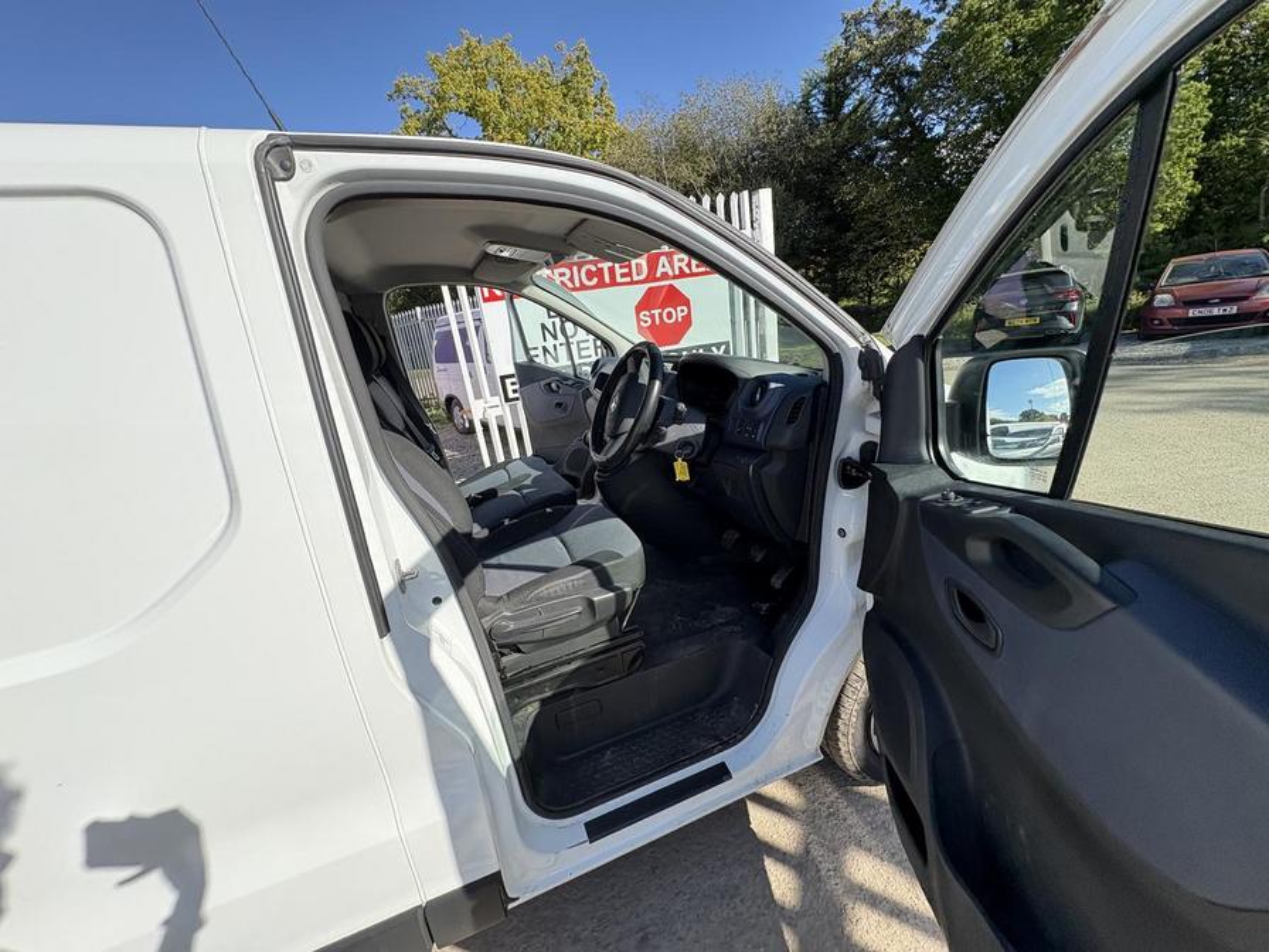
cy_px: 476
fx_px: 513
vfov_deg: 85.7
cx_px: 634
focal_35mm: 14
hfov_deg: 102.1
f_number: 2.2
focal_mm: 2.22
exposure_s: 1/636
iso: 64
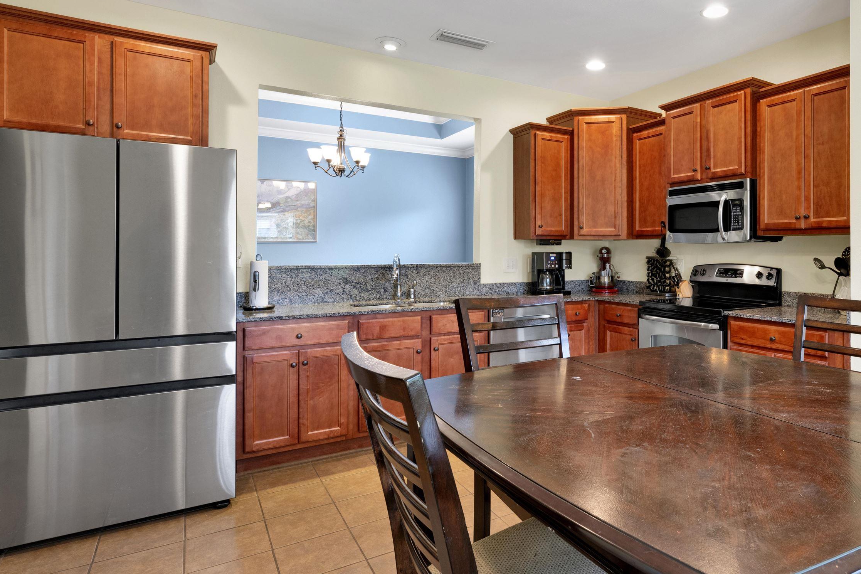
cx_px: 571
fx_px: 526
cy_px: 247
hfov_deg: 76.2
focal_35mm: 22
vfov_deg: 57.0
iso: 400
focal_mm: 16
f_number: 11
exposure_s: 1/2.5
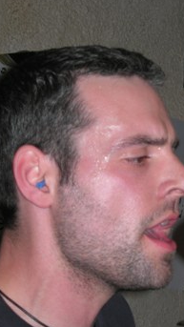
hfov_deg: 7.5
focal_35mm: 161
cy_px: 208
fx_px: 1396
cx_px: 141
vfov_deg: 13.3
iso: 64
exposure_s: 1/60.1
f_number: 4.9
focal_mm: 23.4
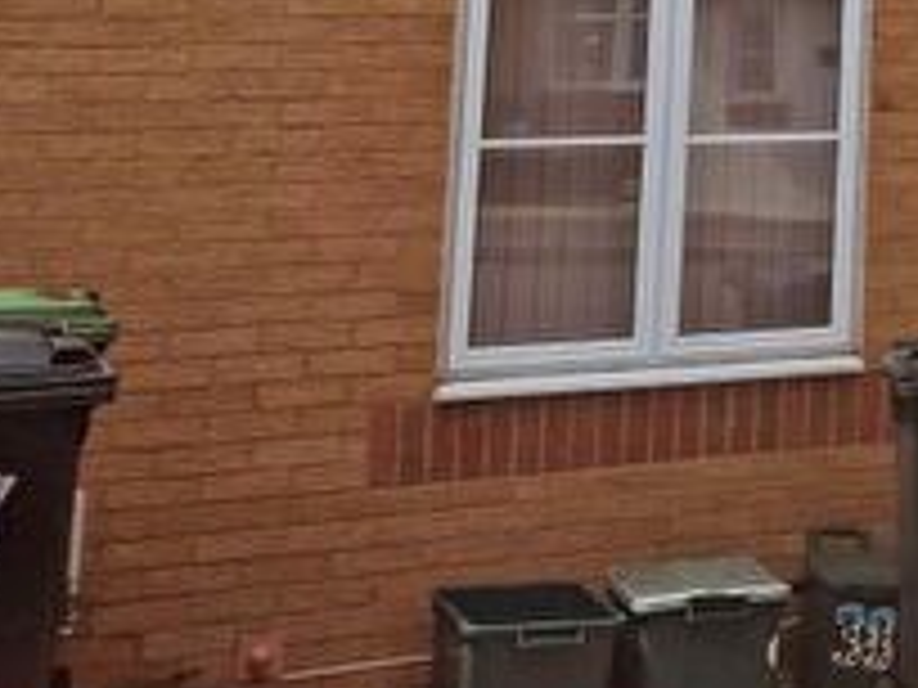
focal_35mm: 79
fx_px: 2095
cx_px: 1251
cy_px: -299
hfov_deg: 21.8
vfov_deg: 17.1
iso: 50
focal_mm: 6.4
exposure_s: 1/1480
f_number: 1.8
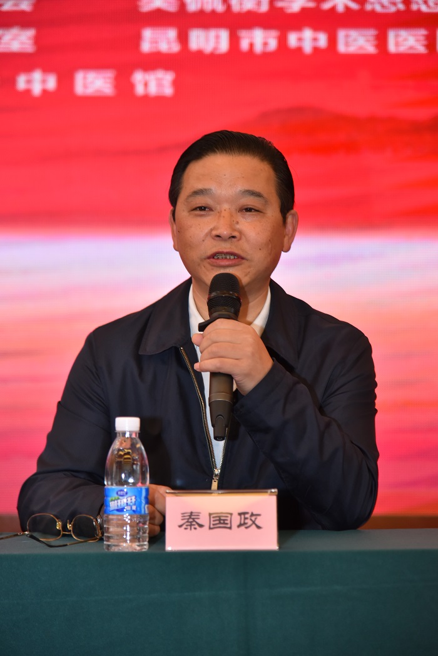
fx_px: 2044
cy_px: 328
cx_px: 219
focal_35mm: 112
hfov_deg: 12.2
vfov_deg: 18.3
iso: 1000
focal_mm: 112
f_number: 4.5
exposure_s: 1/125
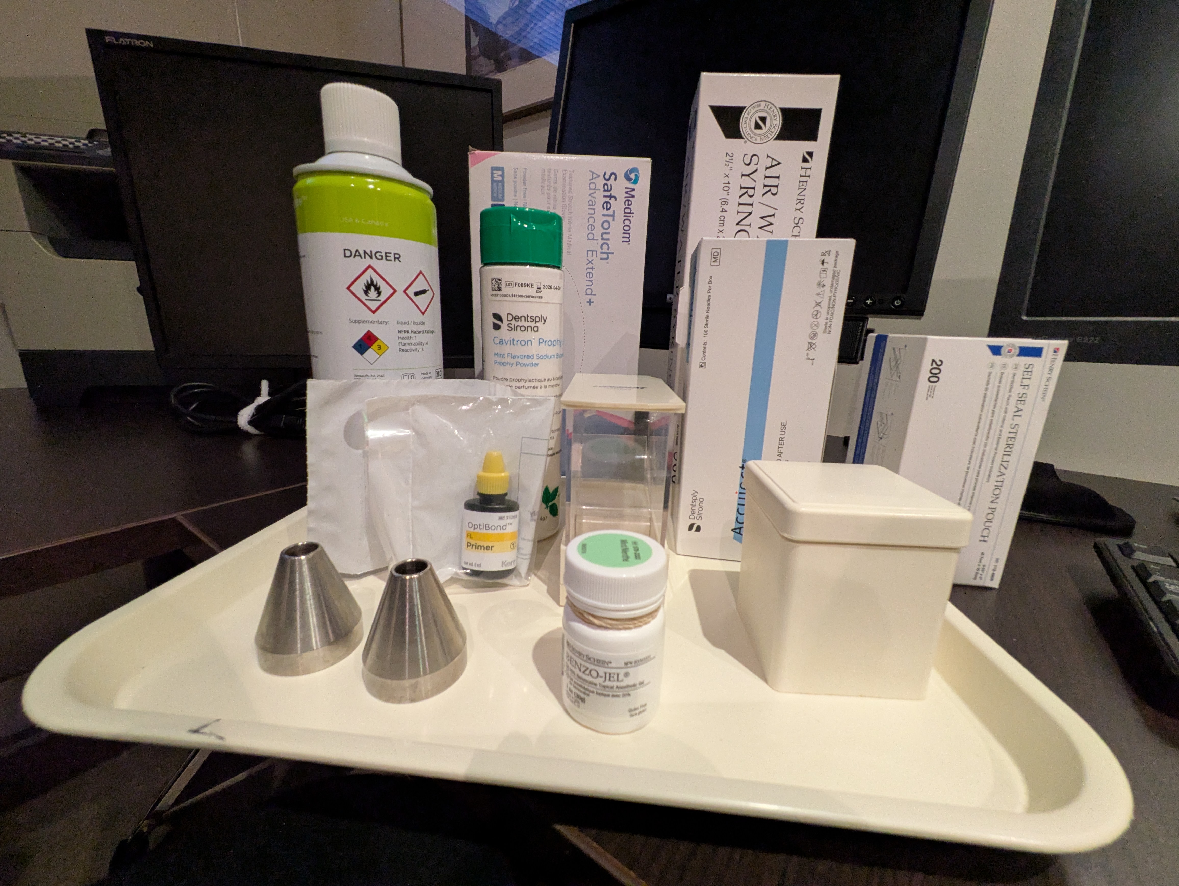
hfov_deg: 102.0
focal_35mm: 14
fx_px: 477
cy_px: 443
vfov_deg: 85.7
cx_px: 590
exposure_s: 1/24
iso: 632
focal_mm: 1.83
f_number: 2.2
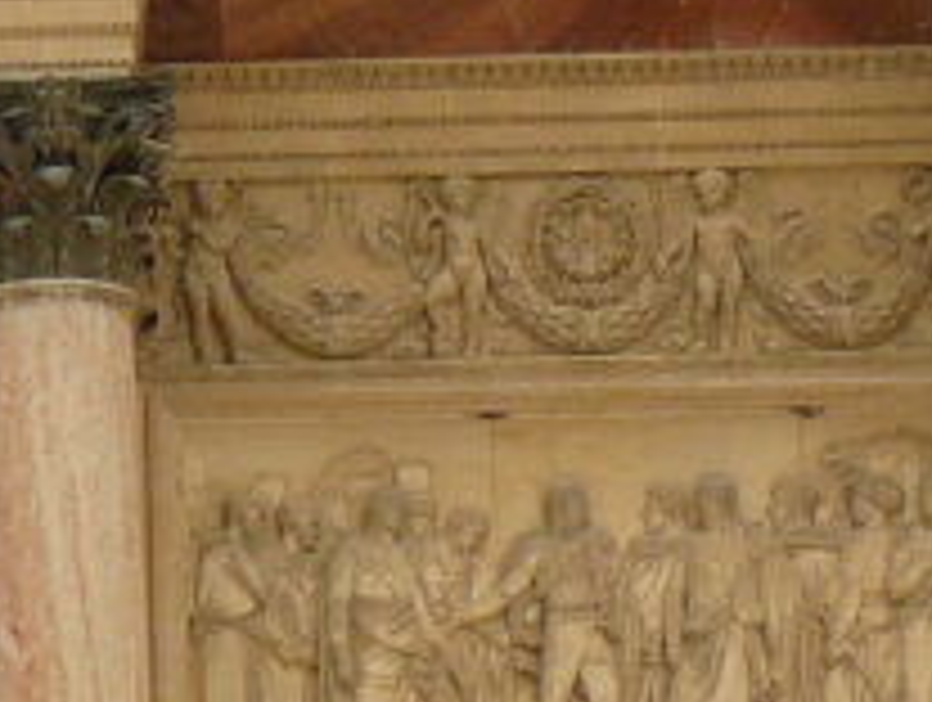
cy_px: 472
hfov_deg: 7.7
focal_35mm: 250
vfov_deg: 6.0
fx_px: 6743
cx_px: -689
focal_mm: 6
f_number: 4.5
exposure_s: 1/200
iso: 100
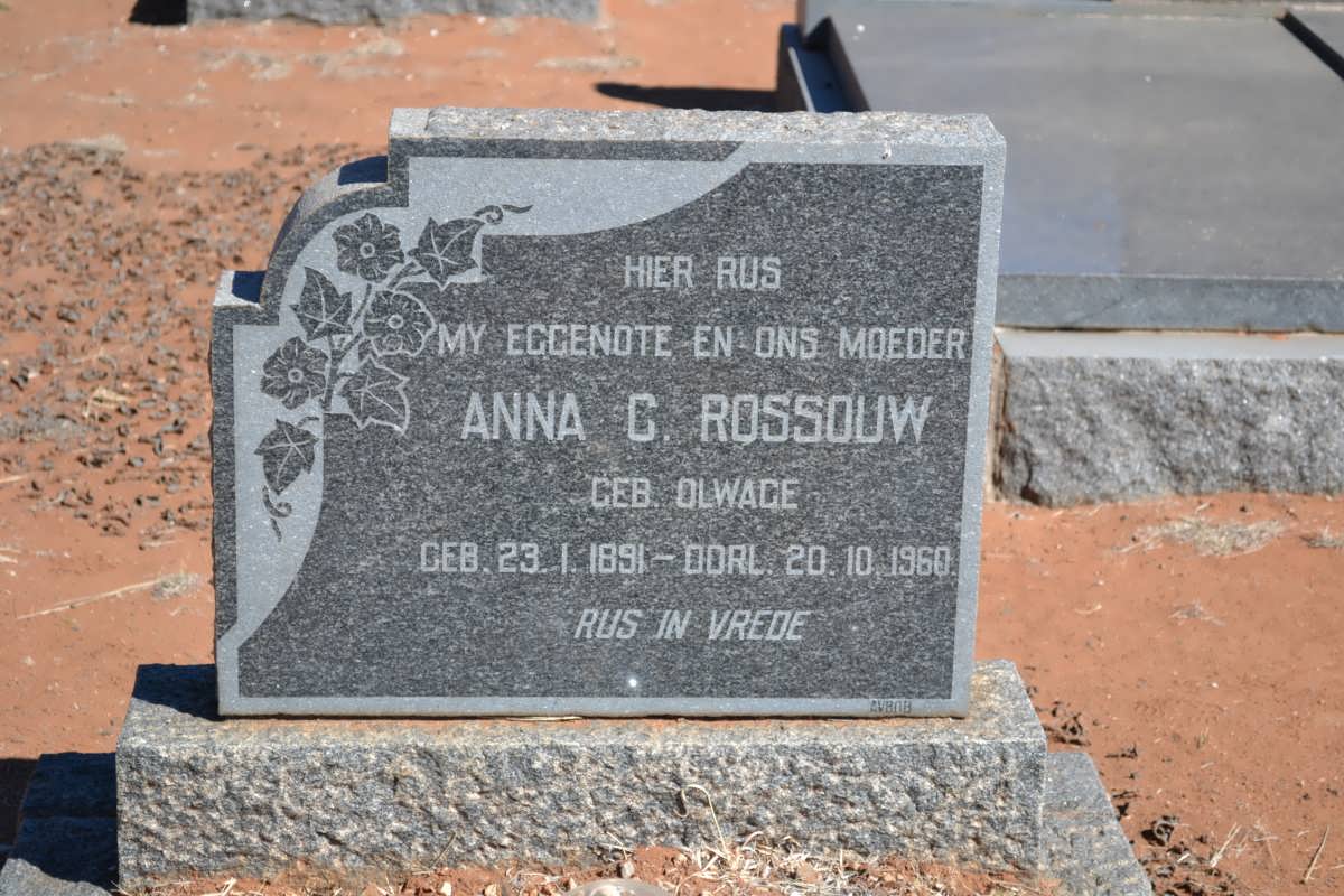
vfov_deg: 16.6
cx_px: 672
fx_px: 3080
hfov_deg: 24.6
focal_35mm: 82
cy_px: 448
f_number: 5.6
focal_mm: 55
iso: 180
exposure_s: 1/125
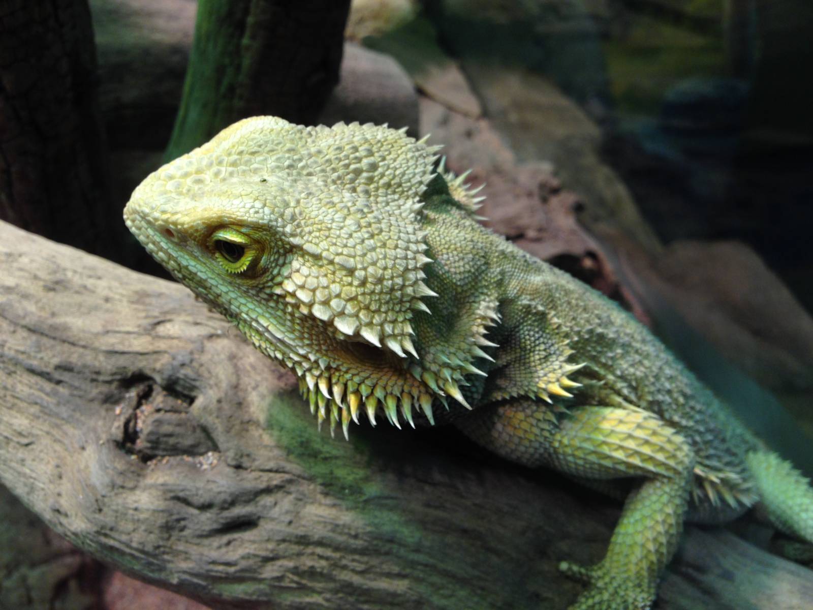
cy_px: 305
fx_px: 775
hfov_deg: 55.4
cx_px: 406
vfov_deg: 42.9
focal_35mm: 33
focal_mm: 4.12
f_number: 2.4
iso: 64
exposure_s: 1/20
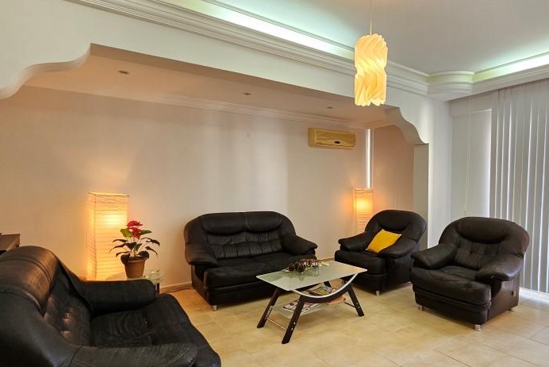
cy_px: 197
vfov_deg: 61.9
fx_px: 305
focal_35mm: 20
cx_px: 339
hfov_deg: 82.6
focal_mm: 2.2
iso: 160
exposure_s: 1/50
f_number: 2.2
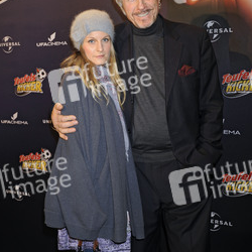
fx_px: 469
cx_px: 129
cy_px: 131
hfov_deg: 30.0
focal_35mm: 57
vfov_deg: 30.0
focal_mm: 42
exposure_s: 1/160
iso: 640
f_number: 5.6
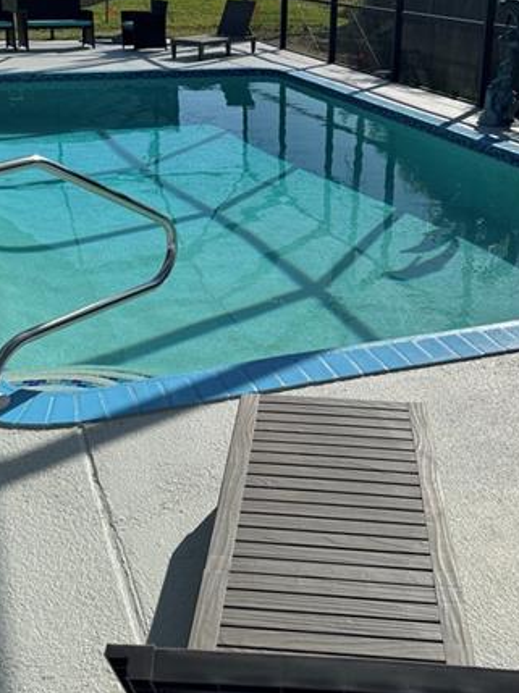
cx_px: 280
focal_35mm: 43
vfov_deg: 43.0
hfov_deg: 33.5
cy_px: 207
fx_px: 861
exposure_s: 1/5348
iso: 80
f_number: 1.78
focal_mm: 6.86
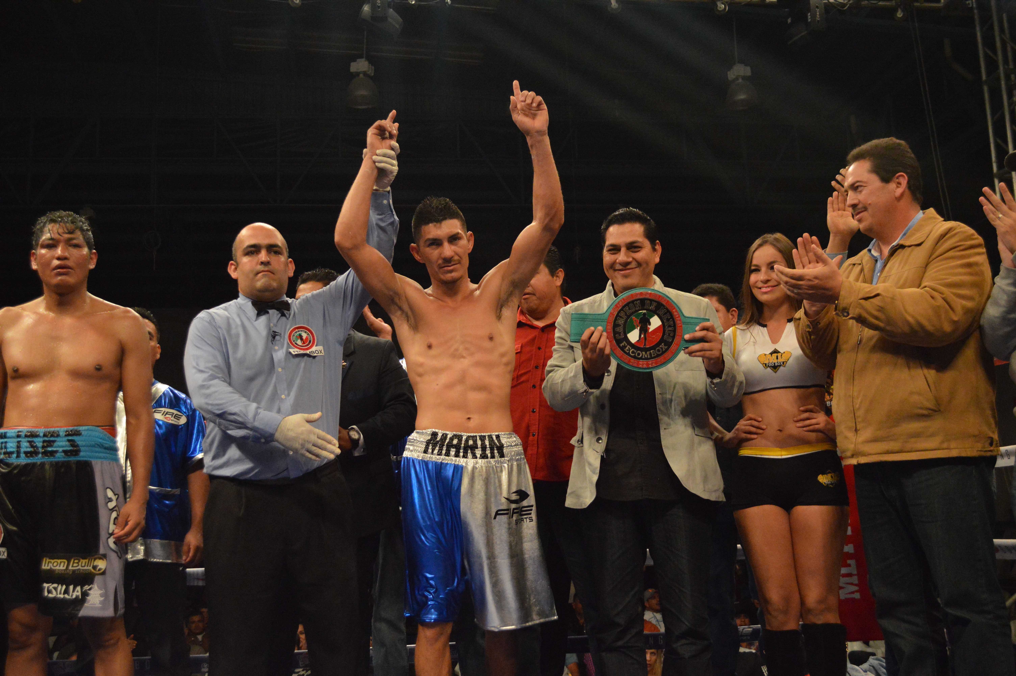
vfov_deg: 34.1
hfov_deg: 49.6
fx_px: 1100
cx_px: 508
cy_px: 338
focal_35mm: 39
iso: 3200
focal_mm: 26
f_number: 4.2
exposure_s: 1/400
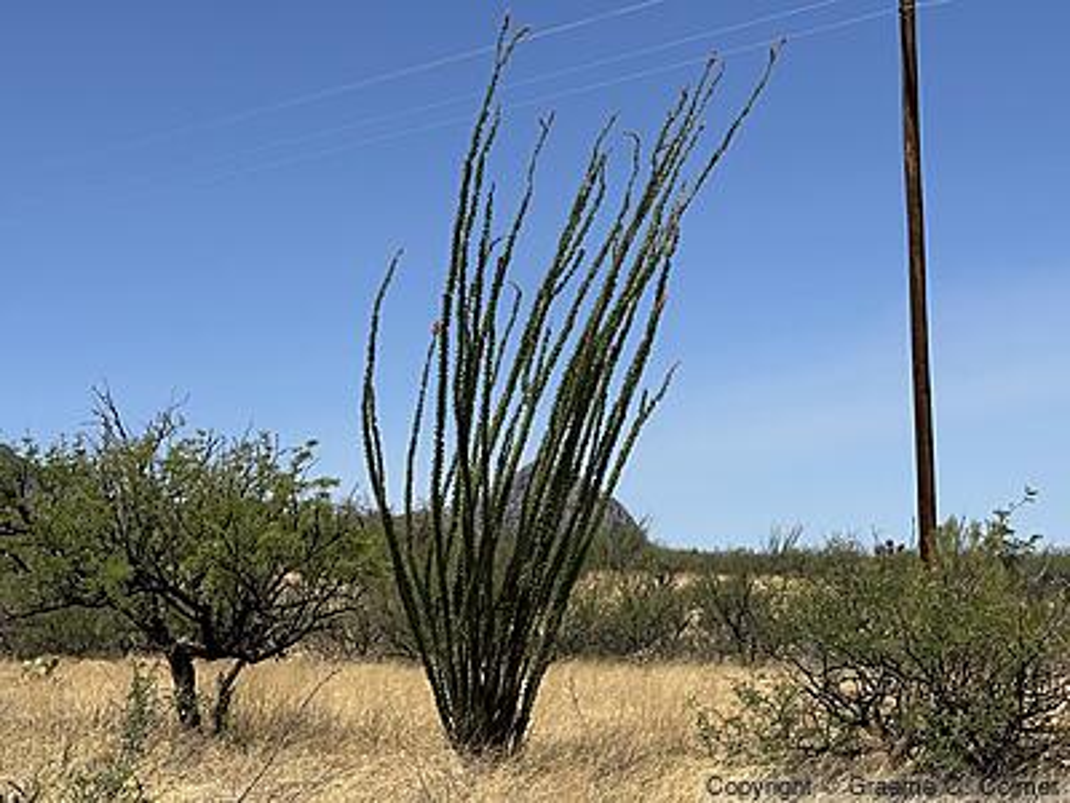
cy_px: 402
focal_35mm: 48
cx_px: 535
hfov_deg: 39.7
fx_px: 1484
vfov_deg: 30.3
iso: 64
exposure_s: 1/5882
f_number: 1.78
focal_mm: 6.86
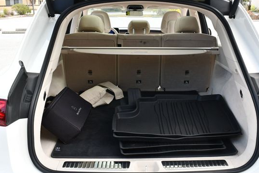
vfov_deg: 31.2
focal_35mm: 43
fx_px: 310
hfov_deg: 45.4
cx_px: 139
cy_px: 82
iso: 320
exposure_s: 1/250
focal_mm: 18
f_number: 5.6
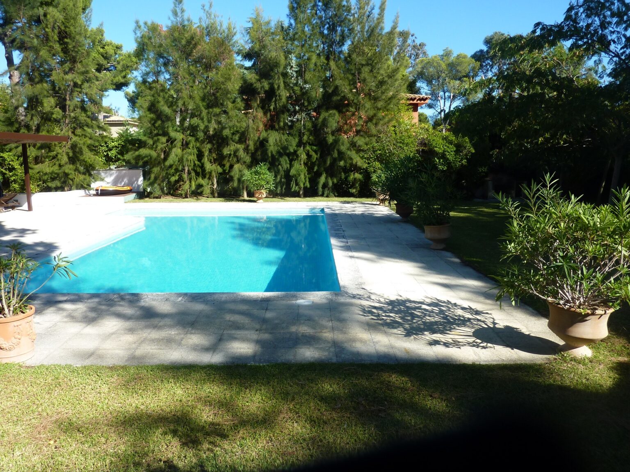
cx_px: 315
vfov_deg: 54.9
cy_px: 236
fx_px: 455
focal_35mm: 25
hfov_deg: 69.4
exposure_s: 1/320
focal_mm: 4.1
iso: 80
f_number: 4
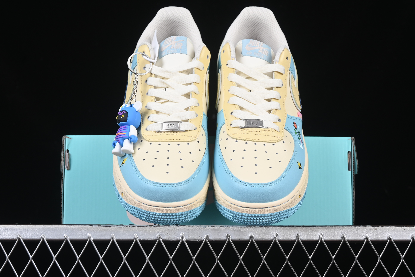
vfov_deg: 18.2
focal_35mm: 75
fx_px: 865
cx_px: 208
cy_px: 138
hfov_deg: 27.0
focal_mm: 50
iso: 160
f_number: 8
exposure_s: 1/80
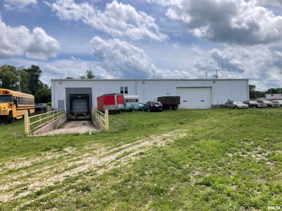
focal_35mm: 29
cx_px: 141
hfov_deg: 61.7
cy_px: 106
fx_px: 236
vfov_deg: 48.2
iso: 25
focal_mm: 3
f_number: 1.8
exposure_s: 1/1626
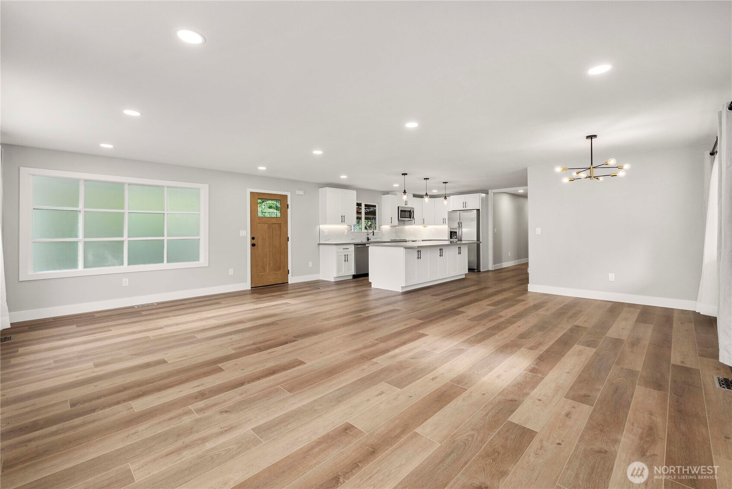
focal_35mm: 14
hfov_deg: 104.2
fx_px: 285
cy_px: 244
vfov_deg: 81.3
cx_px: 366
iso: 80
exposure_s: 1/60
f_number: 7.1
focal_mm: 14
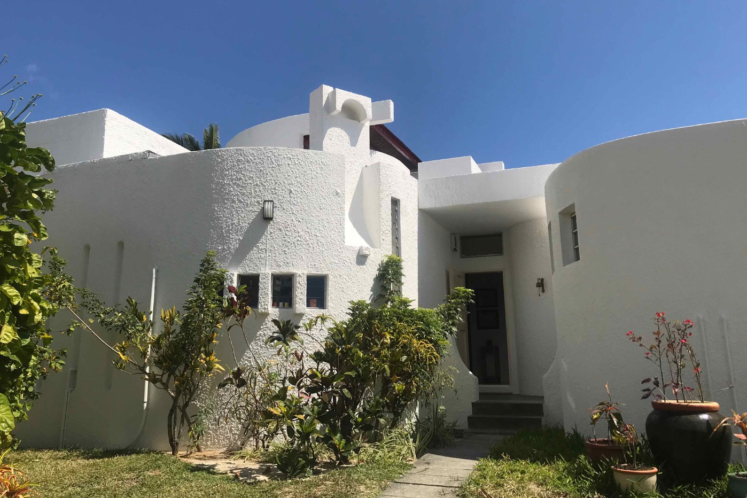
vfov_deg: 43.5
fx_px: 622
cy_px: 220
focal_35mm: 30
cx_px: 363
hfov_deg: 61.9
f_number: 1.8
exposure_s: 1/4367
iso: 20
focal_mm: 3.99
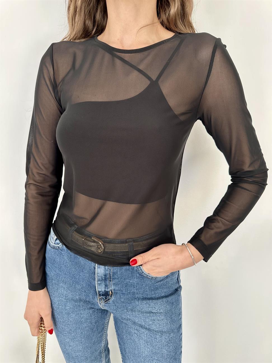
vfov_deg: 71.6
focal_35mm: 24
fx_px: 251
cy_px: 182
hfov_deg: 56.8
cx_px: 136
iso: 64
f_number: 1.78
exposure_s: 1/172
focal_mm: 6.86
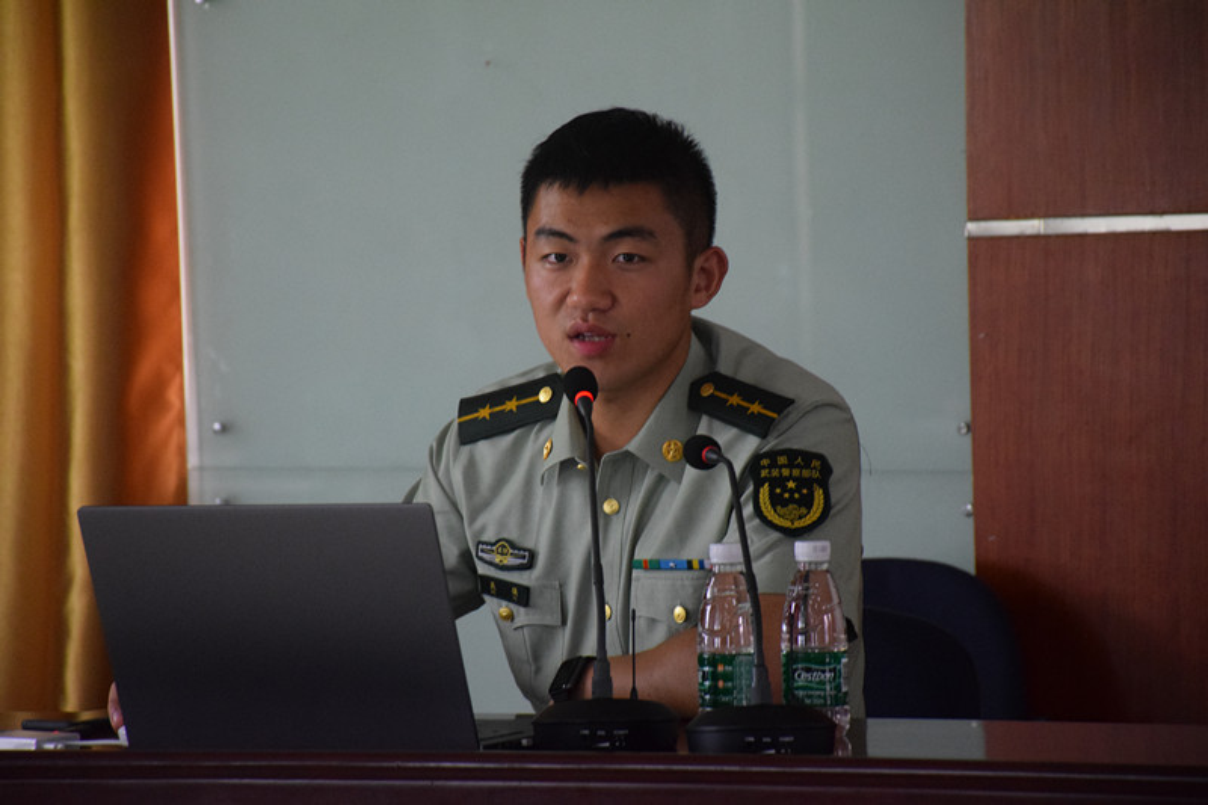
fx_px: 6139
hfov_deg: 11.2
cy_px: 402
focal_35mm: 183
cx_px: 604
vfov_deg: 7.5
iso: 3200
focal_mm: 122
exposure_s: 1/160
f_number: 5.6
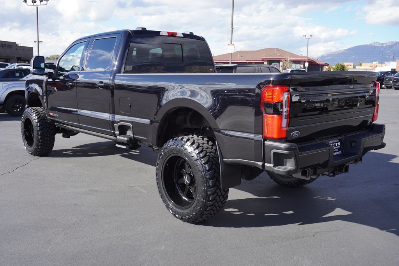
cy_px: 133
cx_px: 200
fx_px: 399
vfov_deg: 36.9
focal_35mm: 36
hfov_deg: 53.1
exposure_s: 1/160
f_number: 7.1
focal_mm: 24
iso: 100
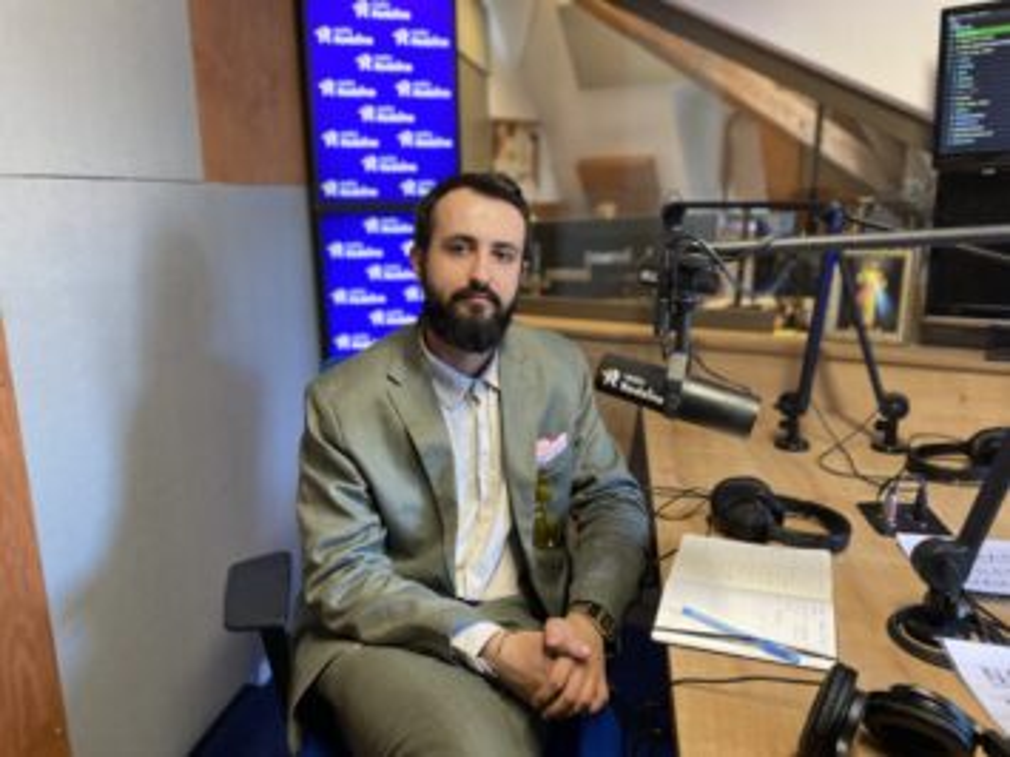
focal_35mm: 26
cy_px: 378
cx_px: 505
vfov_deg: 53.0
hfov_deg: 67.3
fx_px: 758
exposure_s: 1/50
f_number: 1.8
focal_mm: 4.25
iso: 250
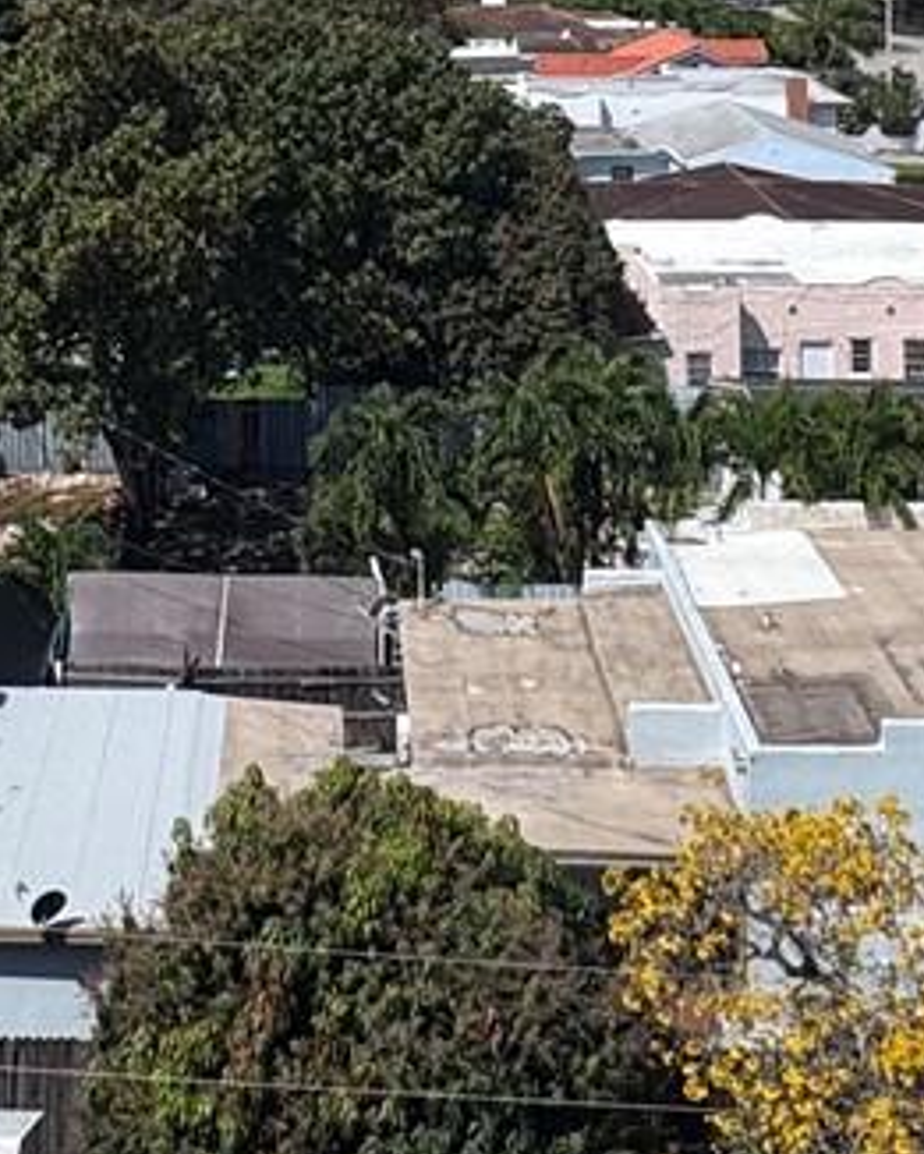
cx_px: 216
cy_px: -290
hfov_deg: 22.6
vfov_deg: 25.0
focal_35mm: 67
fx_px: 2289
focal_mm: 2.22
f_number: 2.2
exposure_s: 1/3390
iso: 50
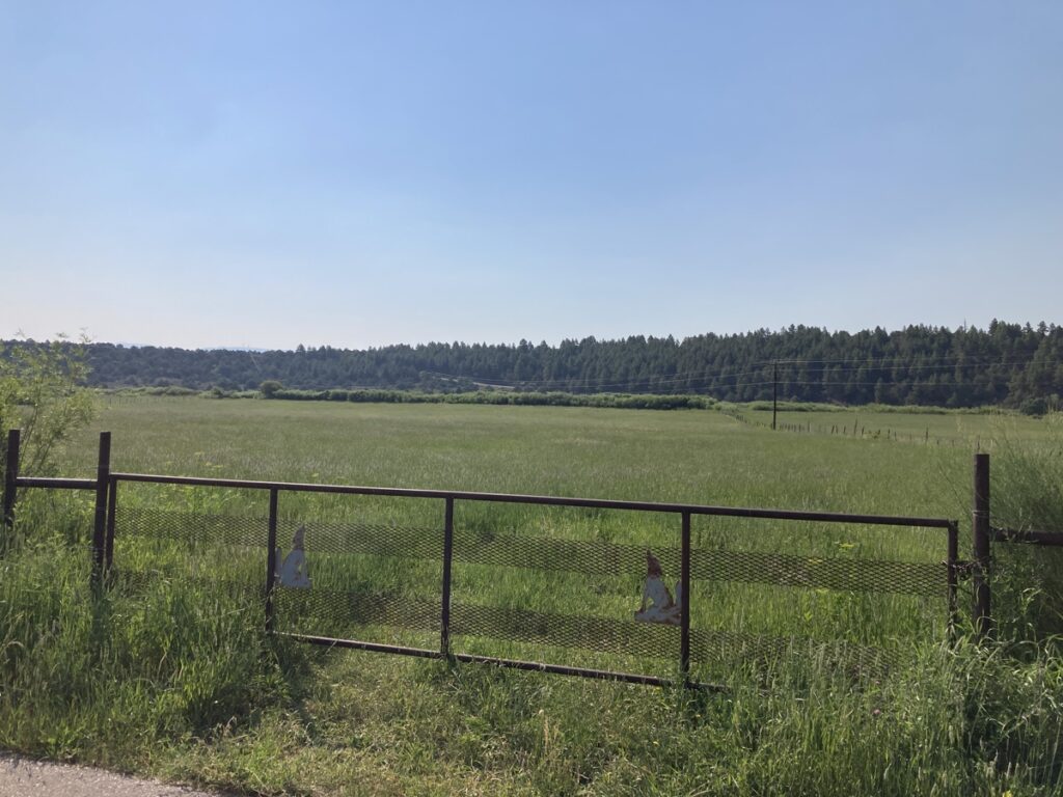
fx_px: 860
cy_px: 398
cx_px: 532
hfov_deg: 63.4
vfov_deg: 49.7
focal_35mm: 28
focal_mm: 3.99
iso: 20
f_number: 1.8
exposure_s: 1/5348
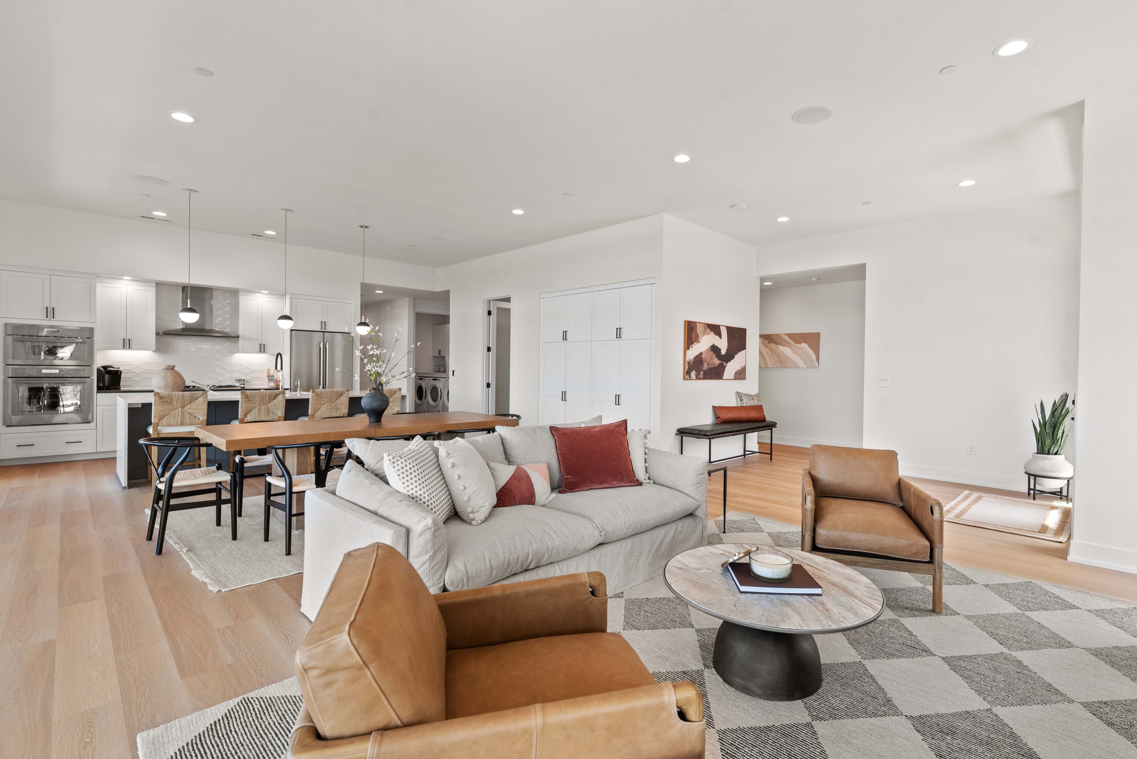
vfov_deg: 73.8
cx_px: 599
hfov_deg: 96.6
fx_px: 506
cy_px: 367
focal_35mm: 16
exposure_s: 1/40
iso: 200
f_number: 8
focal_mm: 15
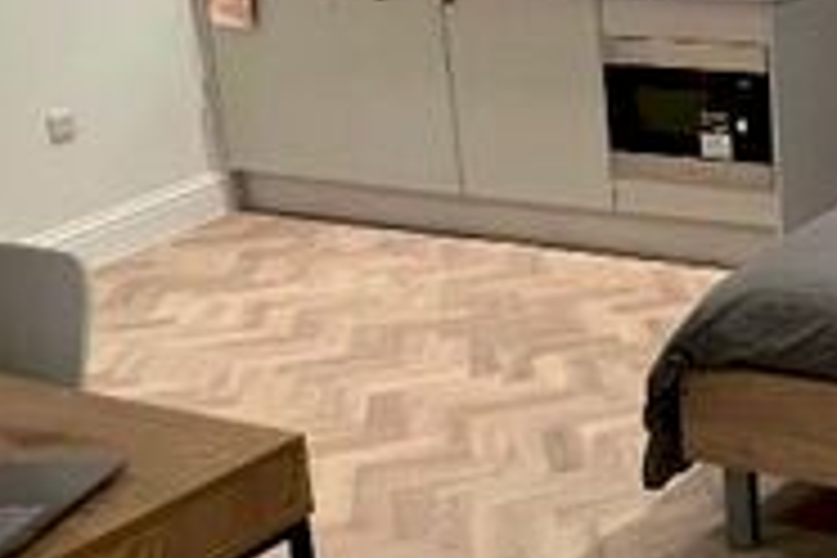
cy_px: 101
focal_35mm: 51
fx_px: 1186
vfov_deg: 25.9
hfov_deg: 31.1
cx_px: 1062
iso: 250
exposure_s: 1/50
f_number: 1.8
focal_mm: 1.57
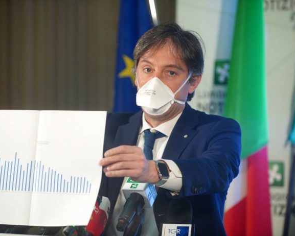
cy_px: 118
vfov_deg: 8.5
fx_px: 1584
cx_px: 126
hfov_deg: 10.6
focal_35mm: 181
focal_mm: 160.3
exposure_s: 1/400
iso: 2500
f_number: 5
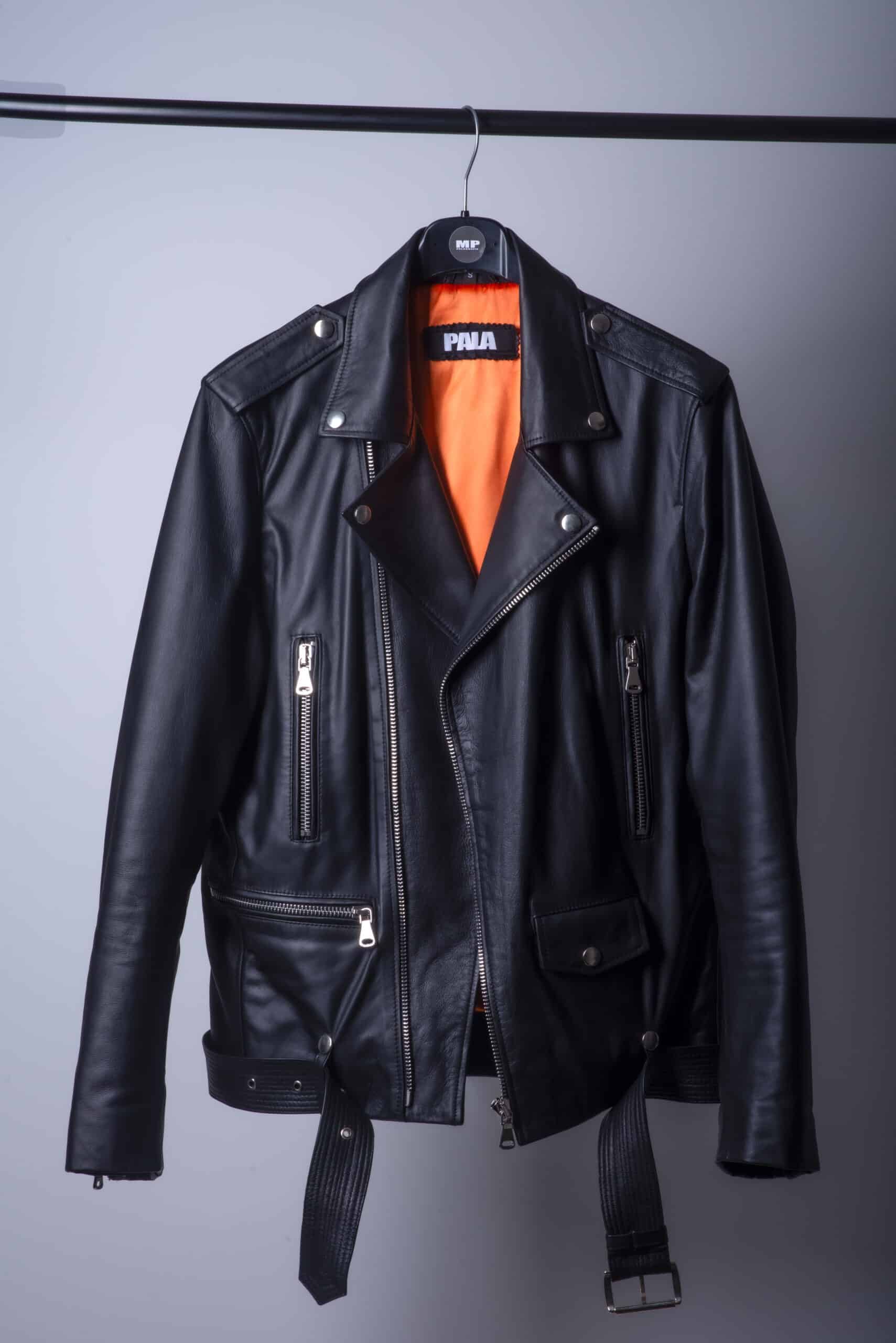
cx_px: 448
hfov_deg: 16.1
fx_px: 3170
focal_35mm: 85
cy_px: 672
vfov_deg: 23.9
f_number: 16
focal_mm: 85
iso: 100
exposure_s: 1/250
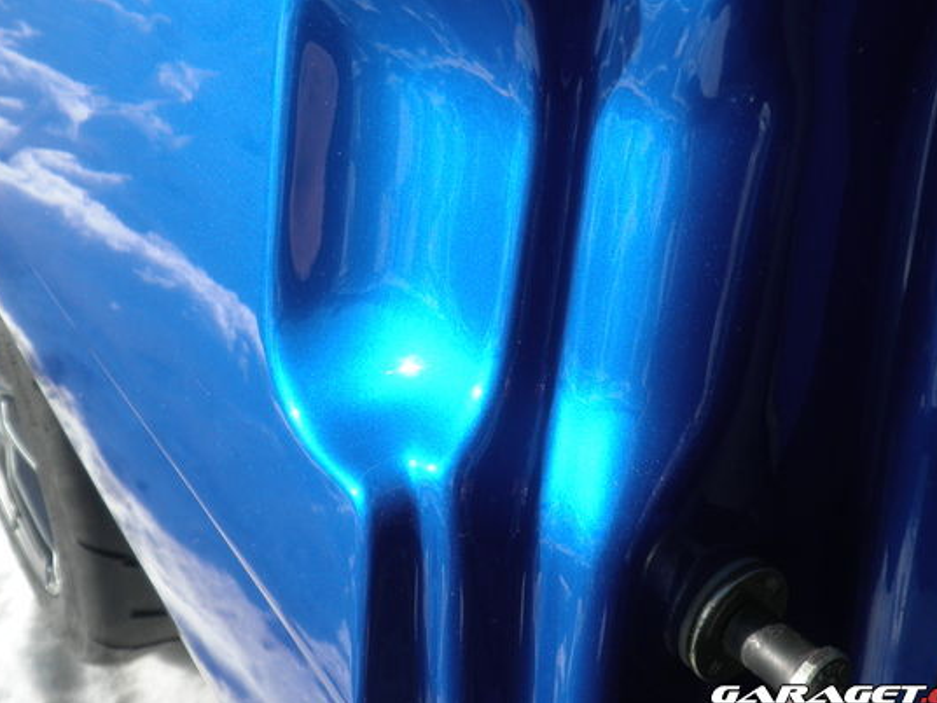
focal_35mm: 37
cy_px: 292
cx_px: 451
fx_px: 1002
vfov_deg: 38.6
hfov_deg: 50.1
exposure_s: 1/80
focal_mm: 5.5
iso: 64
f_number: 8.4
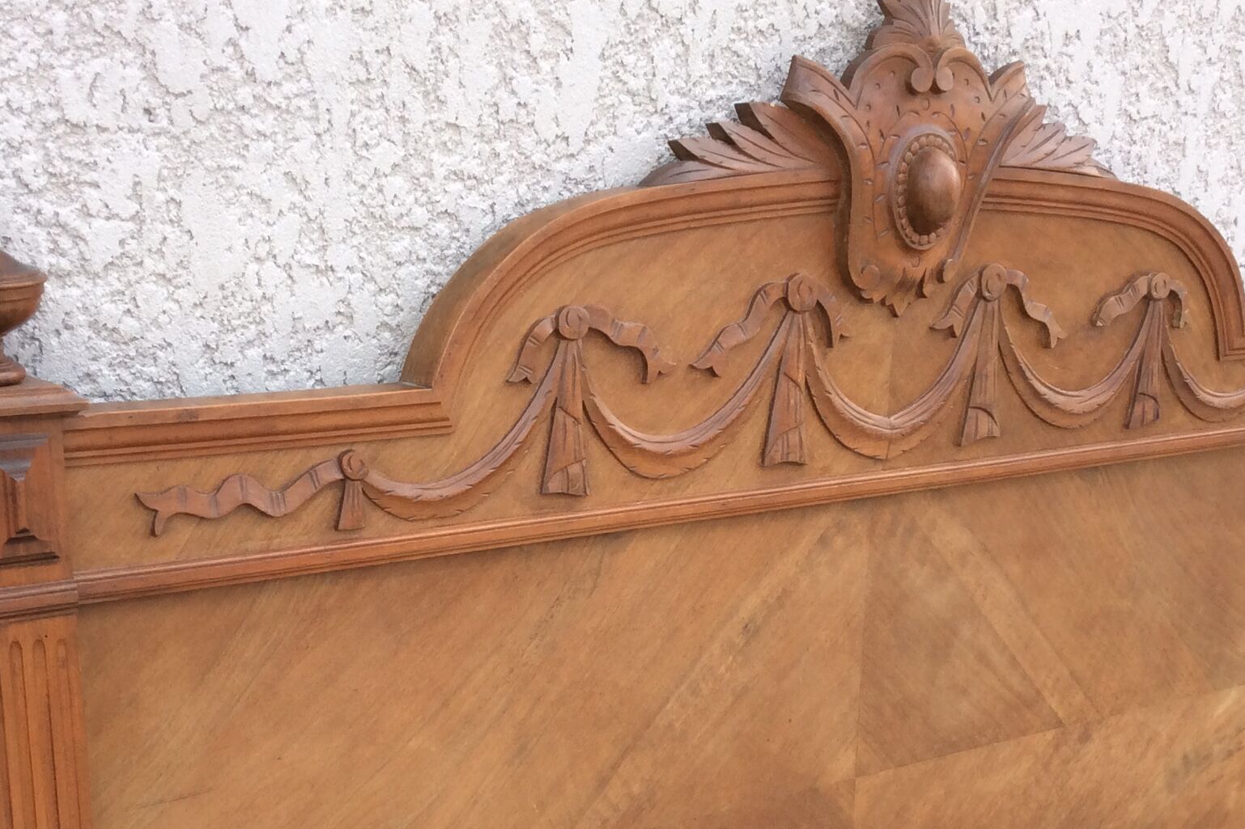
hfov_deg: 35.6
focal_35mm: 56
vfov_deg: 23.5
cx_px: 570
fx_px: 1936
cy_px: 751
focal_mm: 3.3
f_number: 2.4
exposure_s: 1/282
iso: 32
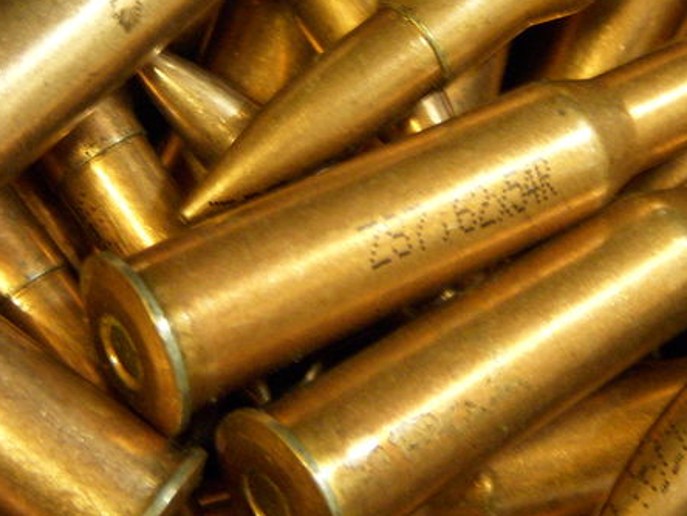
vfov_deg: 8.7
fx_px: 3394
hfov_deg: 11.5
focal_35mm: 171
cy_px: 84
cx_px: 565
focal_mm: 15.7
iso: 400
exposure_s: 1/5
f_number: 4.1
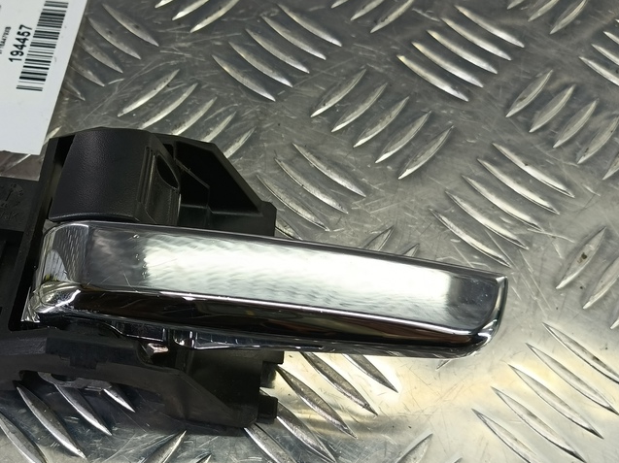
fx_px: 661
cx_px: 140
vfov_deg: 38.5
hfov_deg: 47.9
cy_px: 272
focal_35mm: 37
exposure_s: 1/50
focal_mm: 4.11
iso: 85
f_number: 1.6
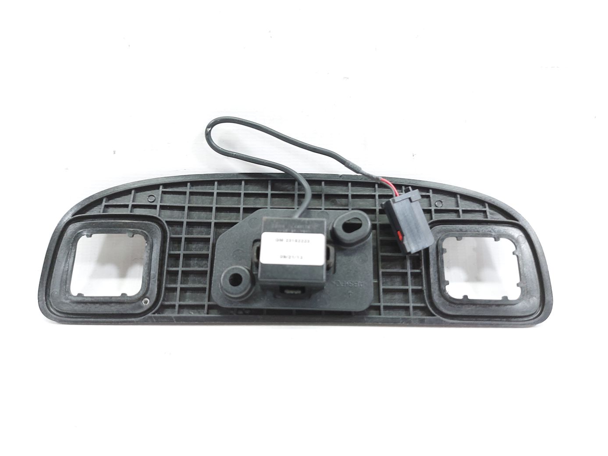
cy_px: 228
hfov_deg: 71.6
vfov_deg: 56.8
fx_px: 422
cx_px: 304
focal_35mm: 24
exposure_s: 1/50
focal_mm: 5.23
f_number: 1.8
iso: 125
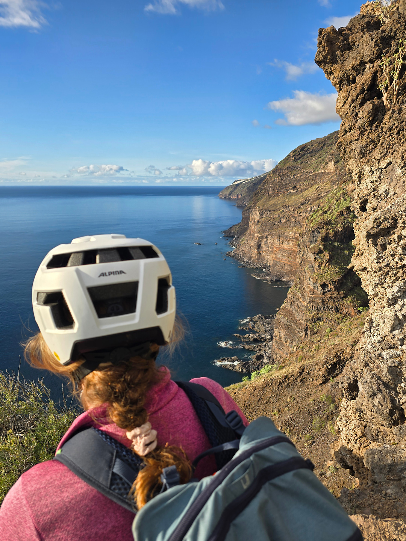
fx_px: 360
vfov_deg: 73.9
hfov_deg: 58.9
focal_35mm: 23
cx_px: 203
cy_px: 270
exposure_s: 1/541
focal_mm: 6.3
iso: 12
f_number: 1.7
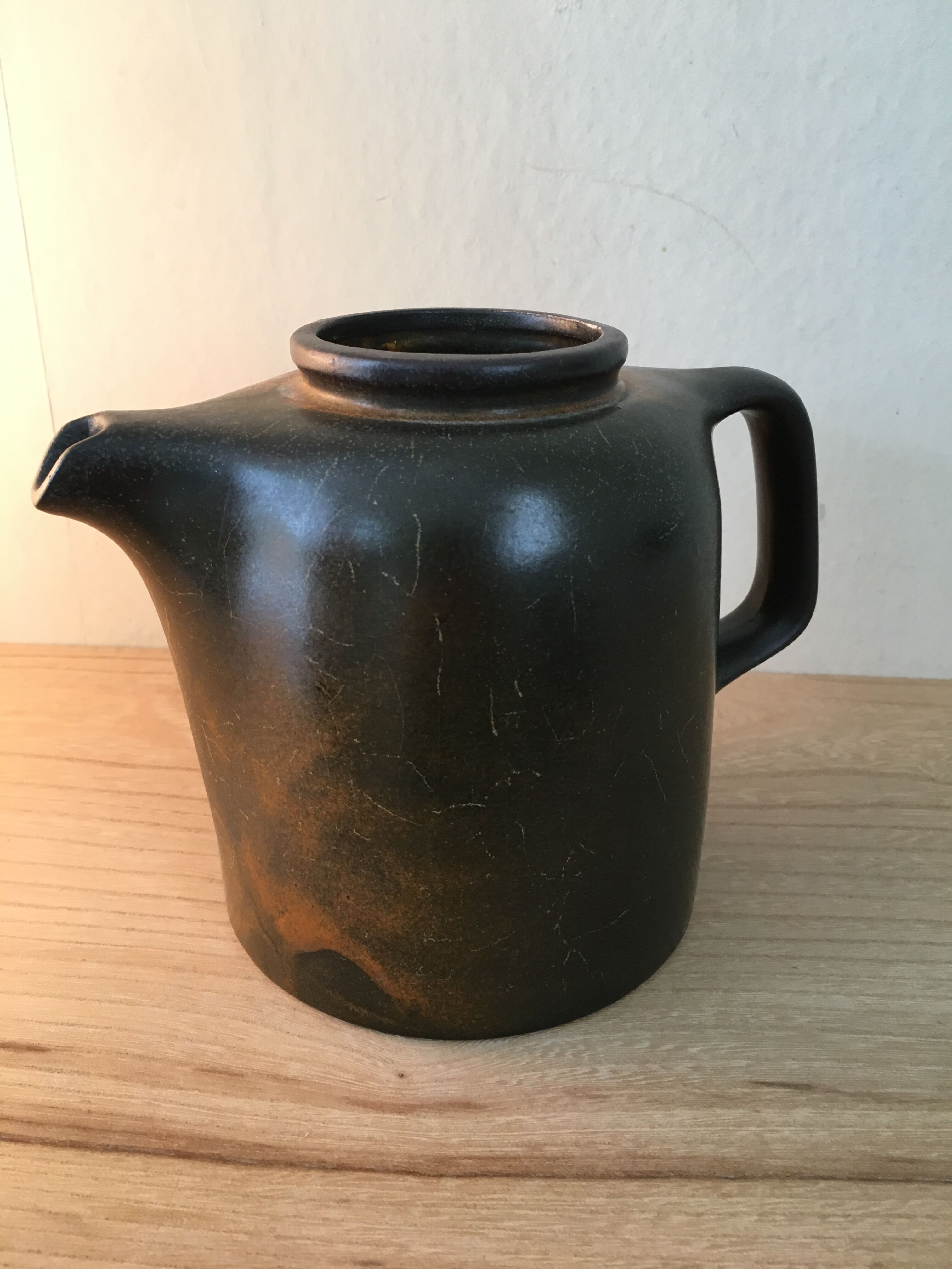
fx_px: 1063
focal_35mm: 29
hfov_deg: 48.2
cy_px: 634
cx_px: 476
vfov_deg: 61.7
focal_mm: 4.15
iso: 100
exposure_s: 1/33
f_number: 2.2
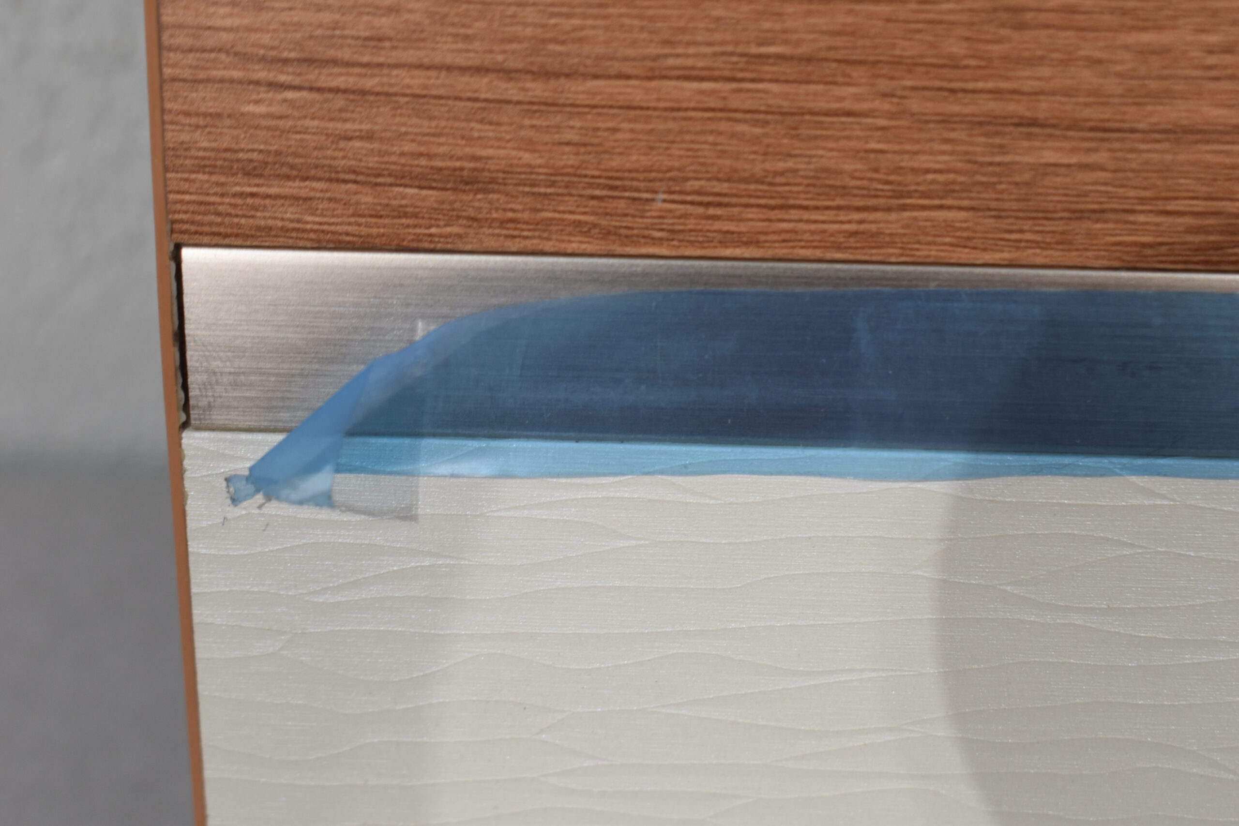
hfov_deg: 35.1
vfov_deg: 23.8
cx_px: 620
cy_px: 413
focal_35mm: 57
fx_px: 1962
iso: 400
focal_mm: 38
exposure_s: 1/60
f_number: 7.1
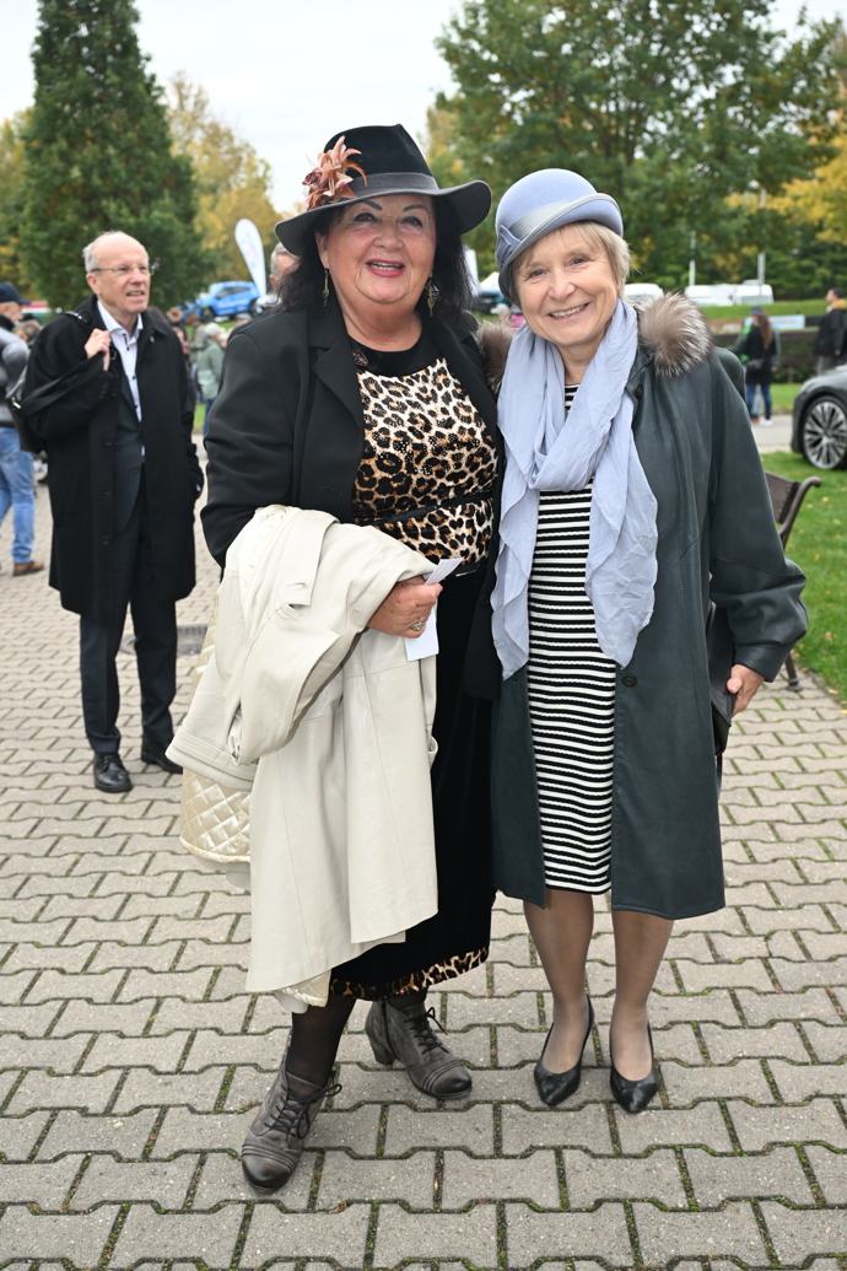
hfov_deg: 35.9
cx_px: 424
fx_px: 1306
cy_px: 636
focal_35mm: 37
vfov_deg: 51.9
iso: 400
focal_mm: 37
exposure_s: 1/250
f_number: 4.5
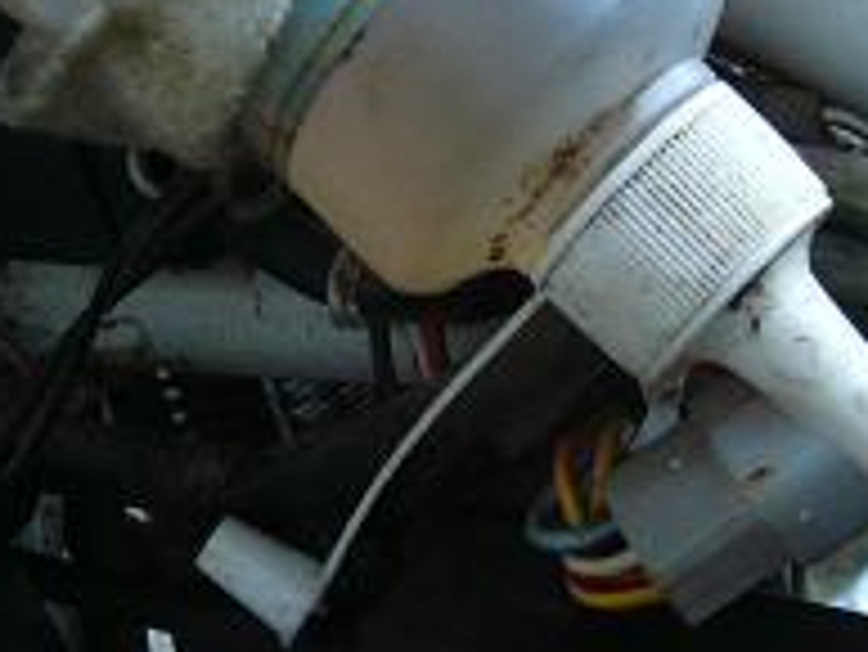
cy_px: 378
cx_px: 621
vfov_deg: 12.8
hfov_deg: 16.9
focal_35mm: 116
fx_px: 2911
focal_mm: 5.8
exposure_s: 1/60
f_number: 2.8
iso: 100
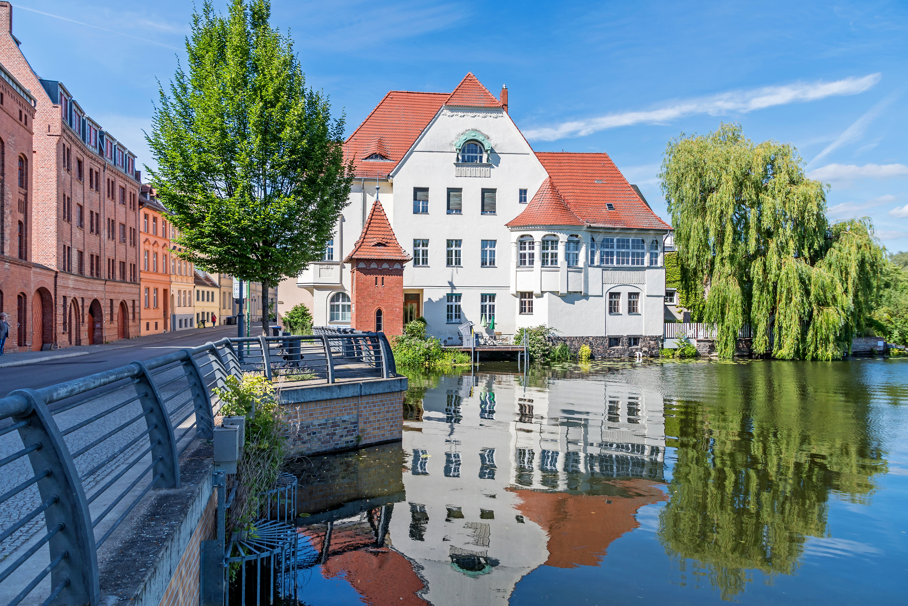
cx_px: 454
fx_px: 681
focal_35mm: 27
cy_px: 303
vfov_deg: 47.9
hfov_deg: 67.4
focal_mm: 18
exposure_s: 1/800
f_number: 5
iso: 100
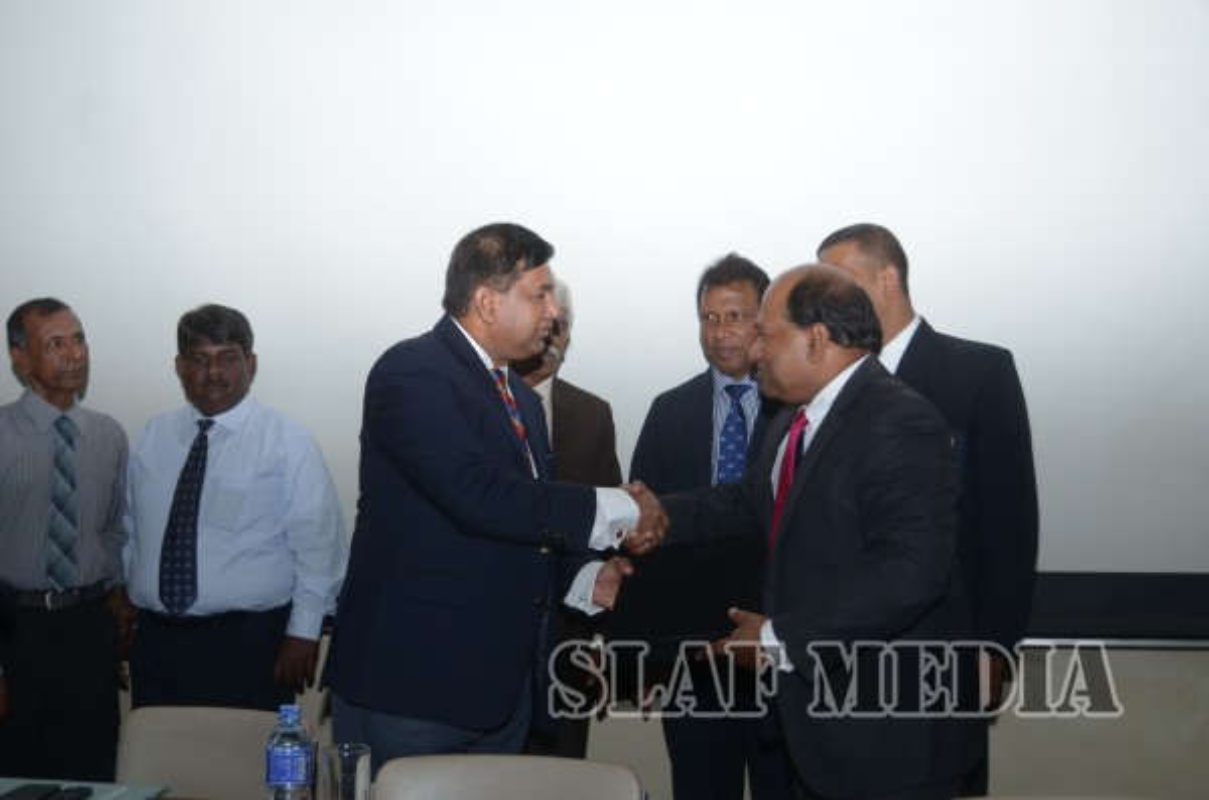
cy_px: 400
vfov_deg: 34.0
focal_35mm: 39
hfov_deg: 49.7
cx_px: 604
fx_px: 1307
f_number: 4
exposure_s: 1/160
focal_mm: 26
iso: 320
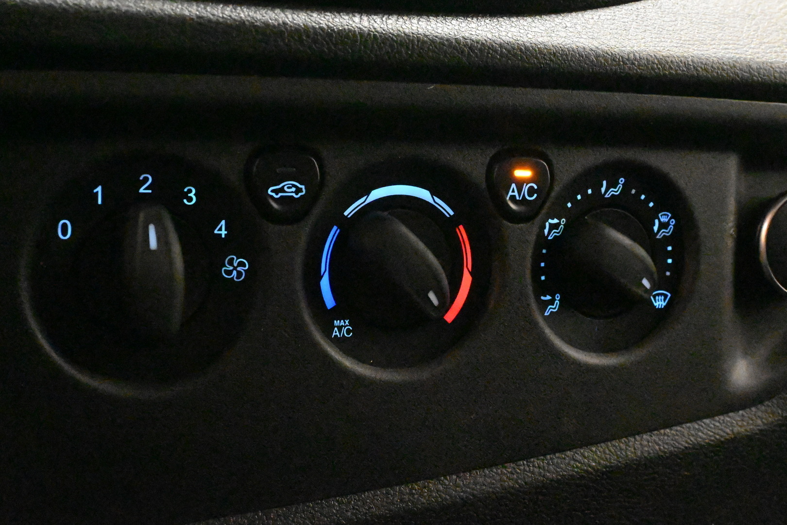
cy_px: 262
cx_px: 394
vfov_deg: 29.4
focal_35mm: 46
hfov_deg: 43.0
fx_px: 1000
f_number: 11
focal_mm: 30.5
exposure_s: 1/50
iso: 51200
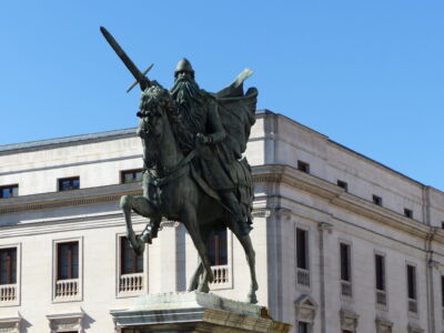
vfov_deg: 13.5
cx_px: 222
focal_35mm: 110
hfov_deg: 17.9
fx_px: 1411
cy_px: 166
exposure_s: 1/800
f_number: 4
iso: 100
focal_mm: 18.3
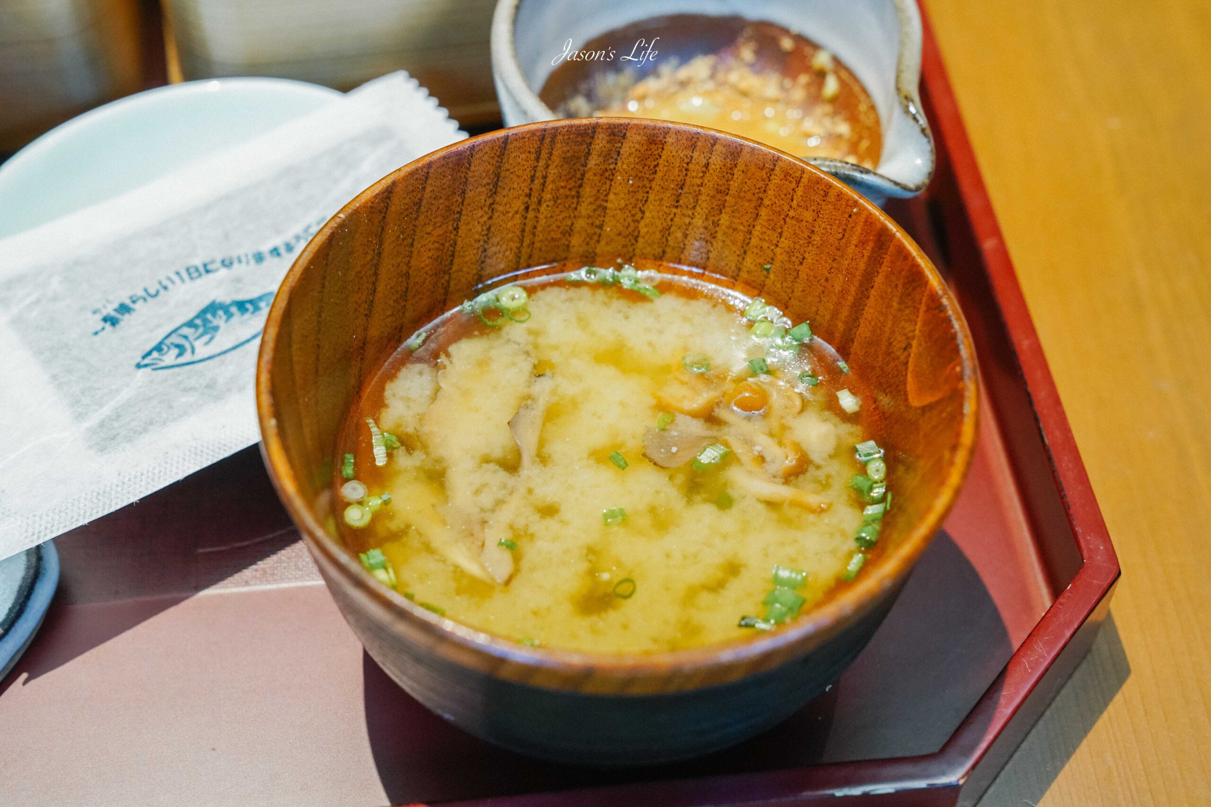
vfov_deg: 23.8
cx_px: 606
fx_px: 1917
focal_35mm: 57
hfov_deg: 35.1
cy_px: 404
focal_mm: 57
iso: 2500
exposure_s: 1/60
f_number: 6.3
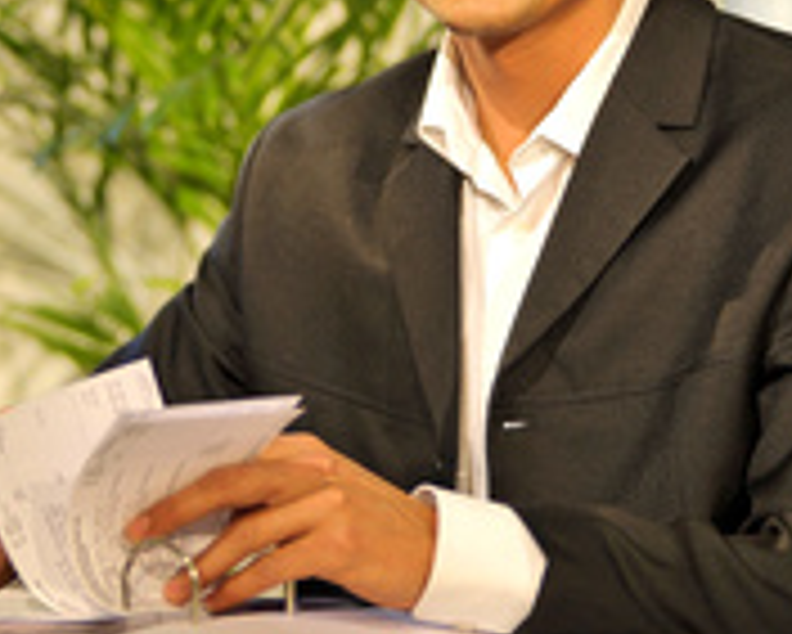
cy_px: 83
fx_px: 4784
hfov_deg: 9.4
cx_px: 191
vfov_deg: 7.6
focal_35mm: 204
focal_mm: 90
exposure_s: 1/200
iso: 400
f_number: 3
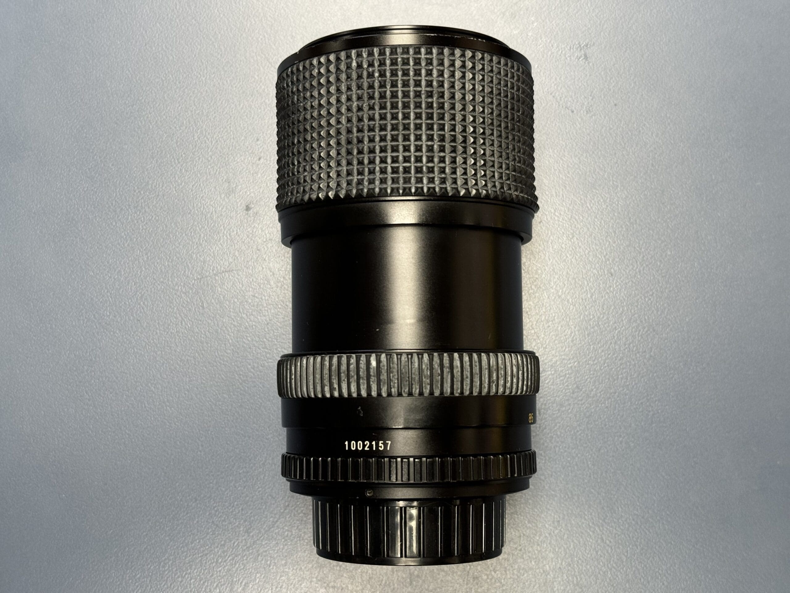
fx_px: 1095
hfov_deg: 39.7
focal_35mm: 48
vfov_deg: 30.3
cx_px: 395
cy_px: 296
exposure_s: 1/60
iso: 125
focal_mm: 6.86
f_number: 1.78
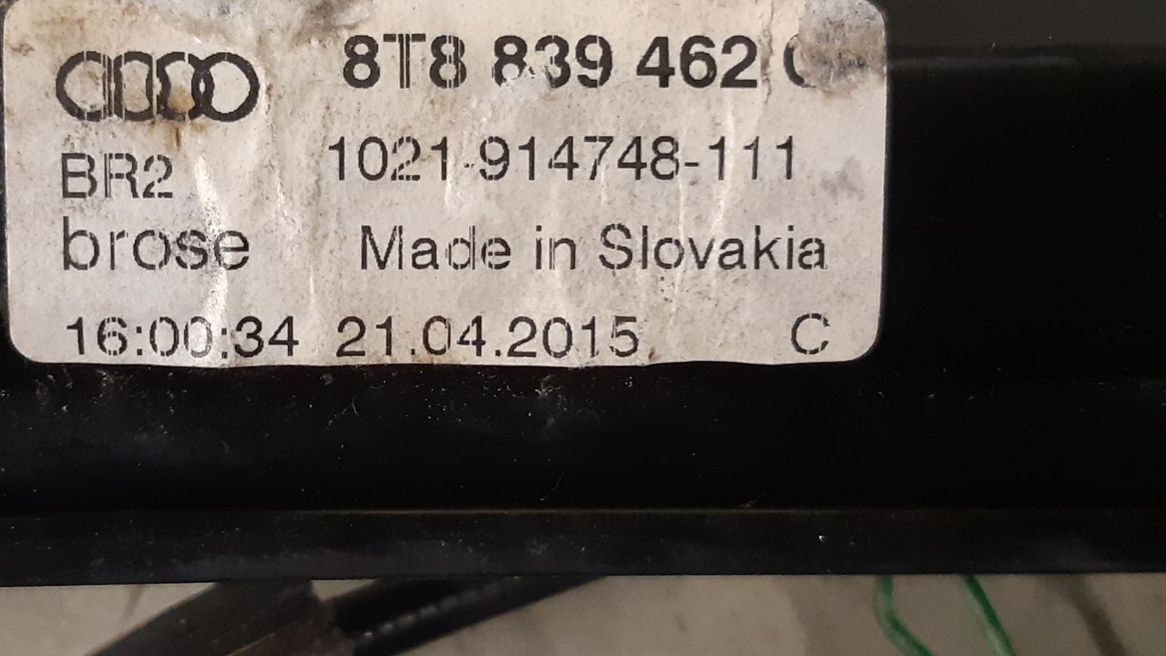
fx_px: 1237
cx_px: 384
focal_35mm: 40
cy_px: 232
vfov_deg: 29.6
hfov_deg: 49.6
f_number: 1.7
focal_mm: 3.93
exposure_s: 1/50
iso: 320
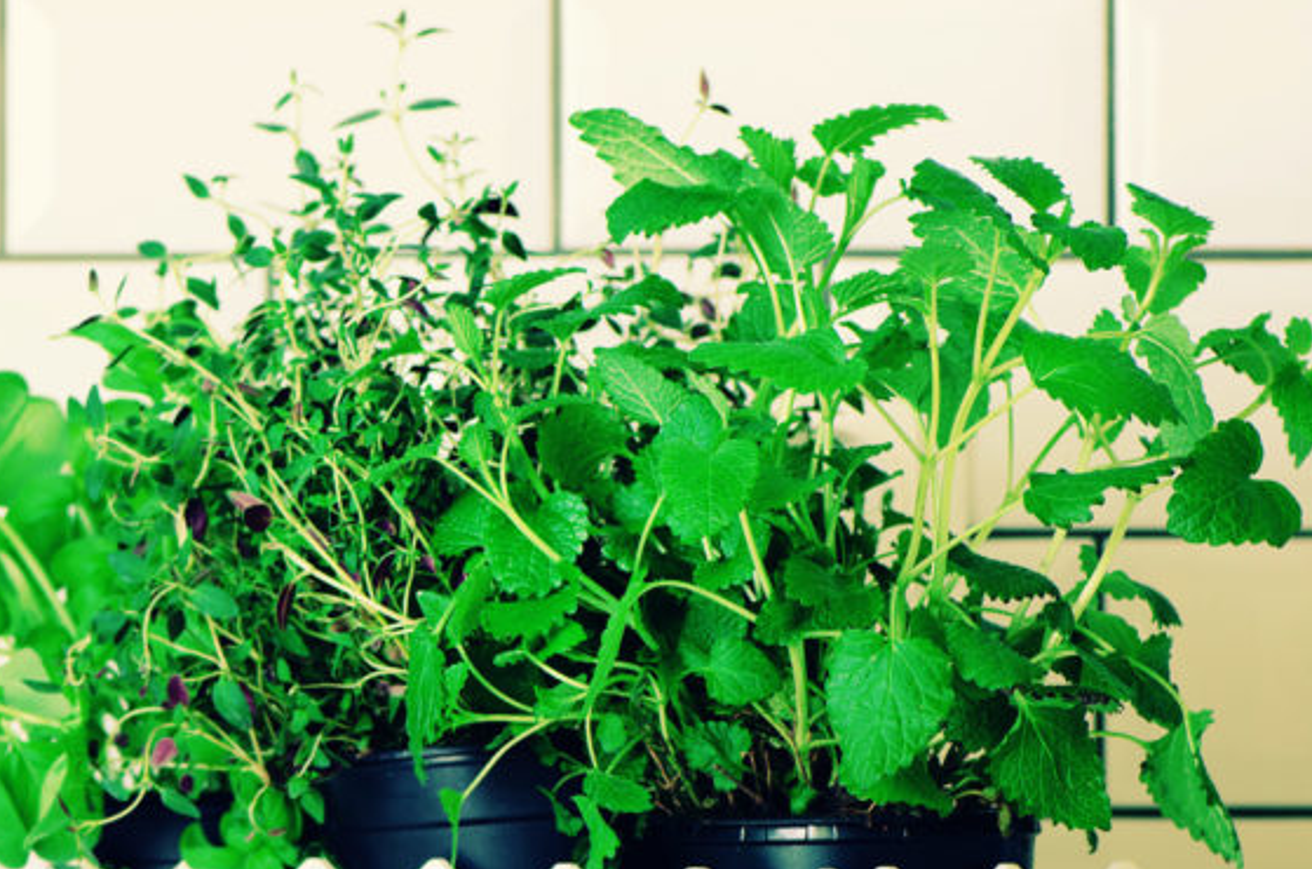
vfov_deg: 4.9
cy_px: 563
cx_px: 427
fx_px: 10250
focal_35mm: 282
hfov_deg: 7.3
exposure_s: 1/50
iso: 125
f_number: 5.6
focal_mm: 105
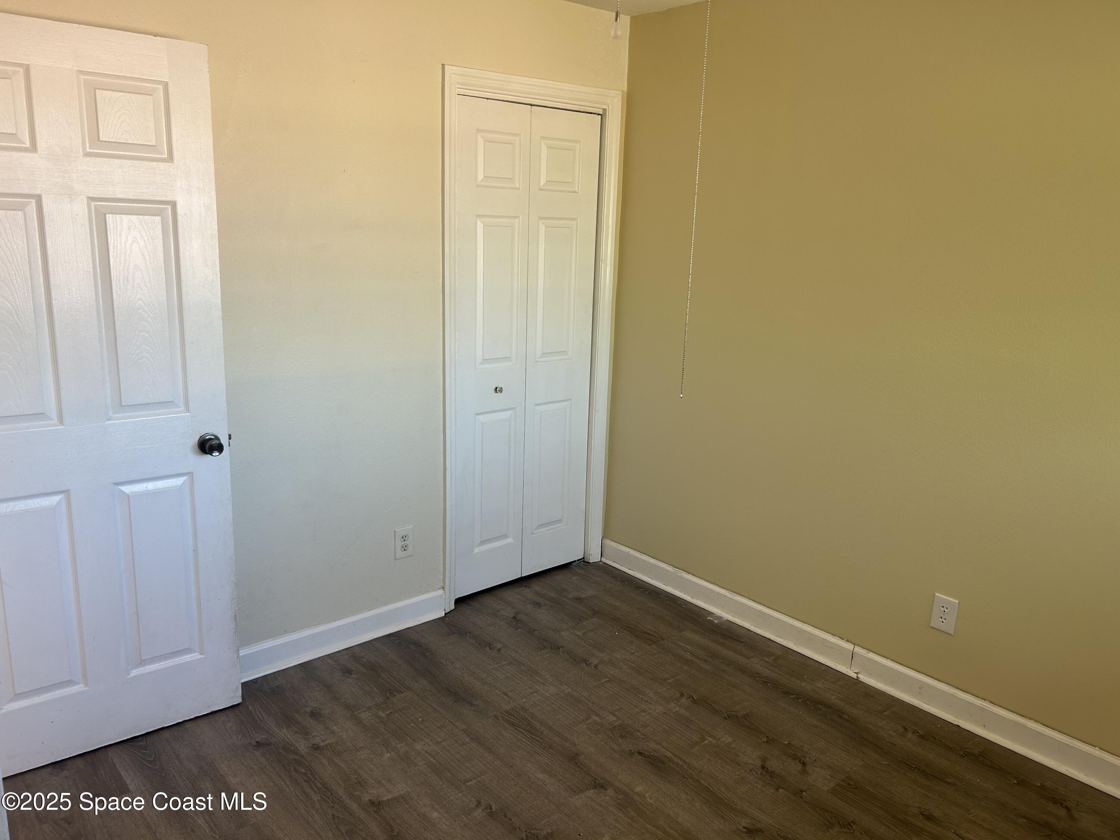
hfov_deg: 67.3
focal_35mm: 26
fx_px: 841
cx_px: 560
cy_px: 420
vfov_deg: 53.1
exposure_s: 1/121
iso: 50
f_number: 1.5
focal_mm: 5.7
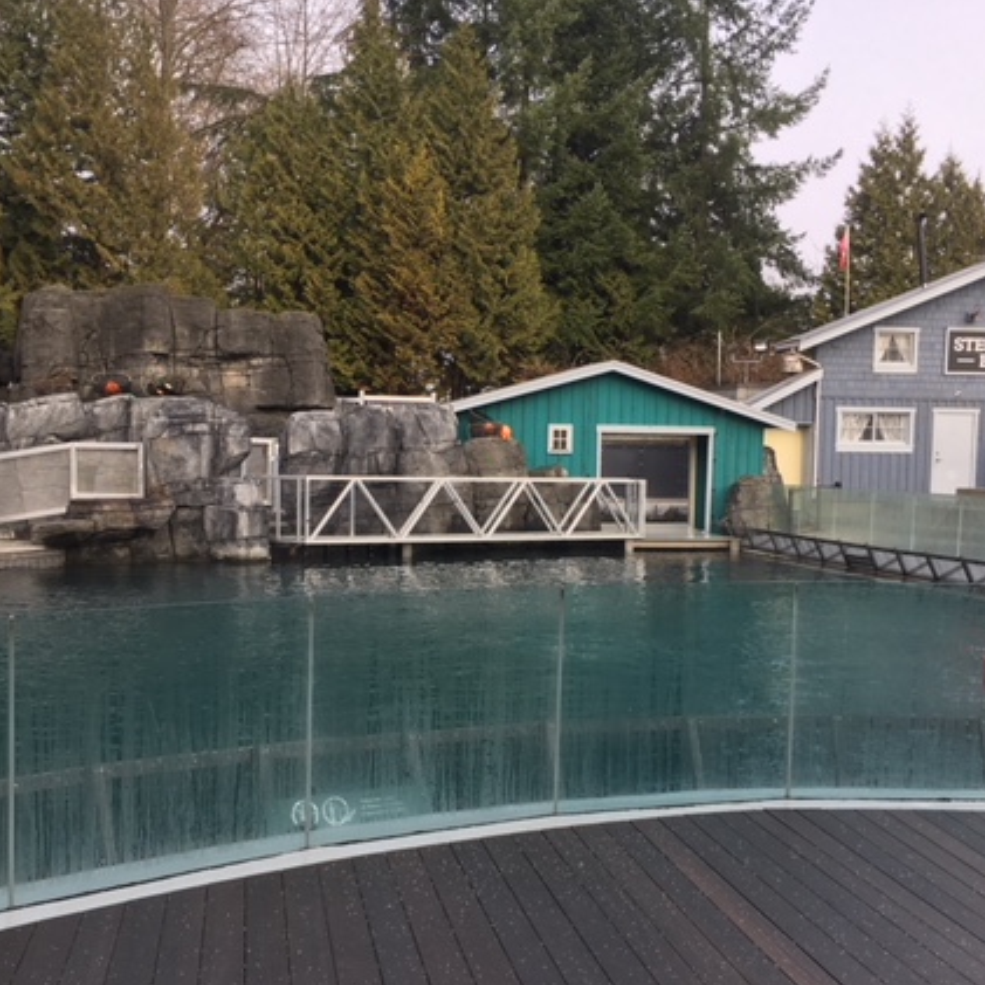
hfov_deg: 42.8
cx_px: 440
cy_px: 545
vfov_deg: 42.8
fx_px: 1256
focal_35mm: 39
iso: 25
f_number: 2.2
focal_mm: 4.15
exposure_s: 1/127
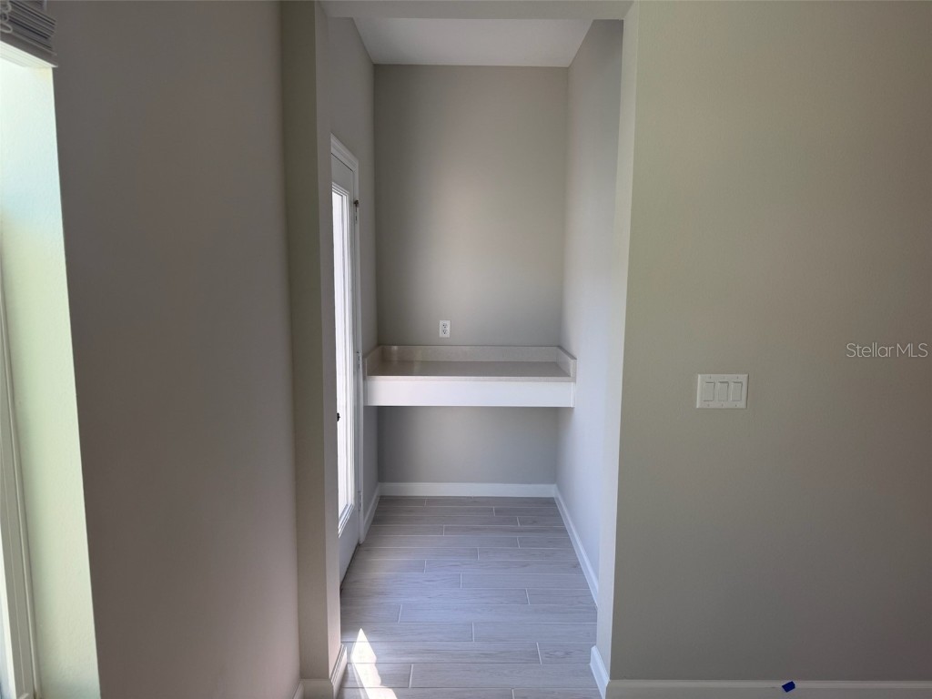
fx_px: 646
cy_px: 350
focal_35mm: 24
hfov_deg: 71.6
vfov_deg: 56.8
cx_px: 466
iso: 80
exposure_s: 1/351
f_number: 1.78
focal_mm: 6.76
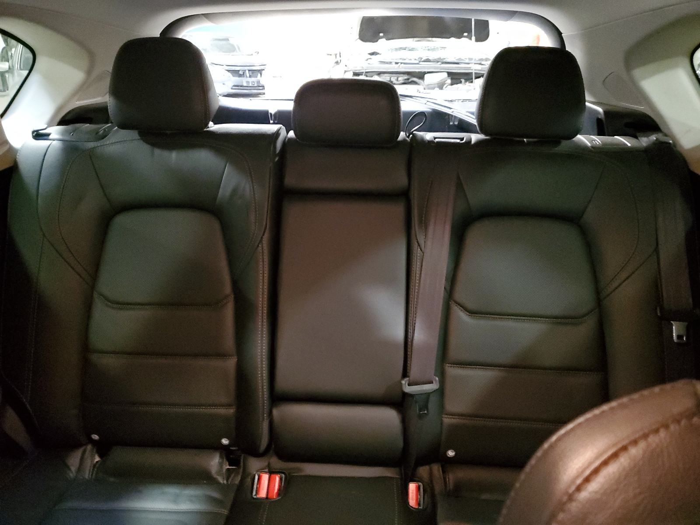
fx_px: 526
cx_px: 350
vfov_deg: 53.1
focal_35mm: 26
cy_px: 262
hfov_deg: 67.3
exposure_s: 1/15
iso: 804
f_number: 1.5
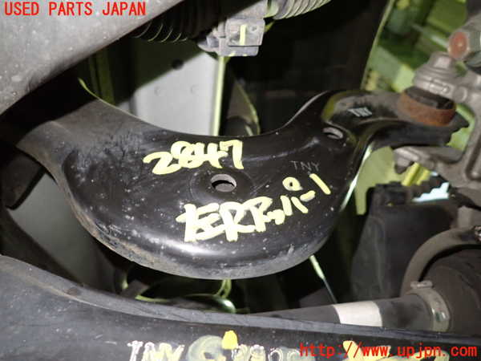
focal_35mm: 25
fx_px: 347
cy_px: 180
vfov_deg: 54.9
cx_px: 240
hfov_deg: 69.4
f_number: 2
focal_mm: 4.5
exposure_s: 1/25
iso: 800
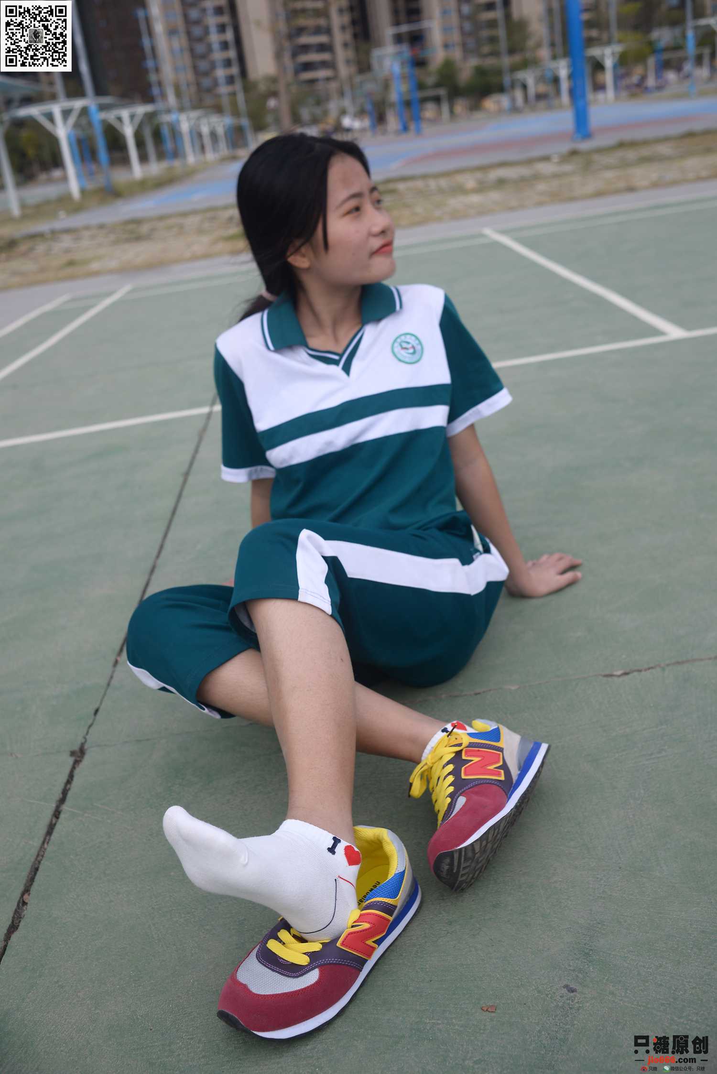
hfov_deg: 37.9
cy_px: 537
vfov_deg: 54.4
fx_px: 1045
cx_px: 358
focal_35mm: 35
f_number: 6.3
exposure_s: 1/800
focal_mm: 35
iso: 160
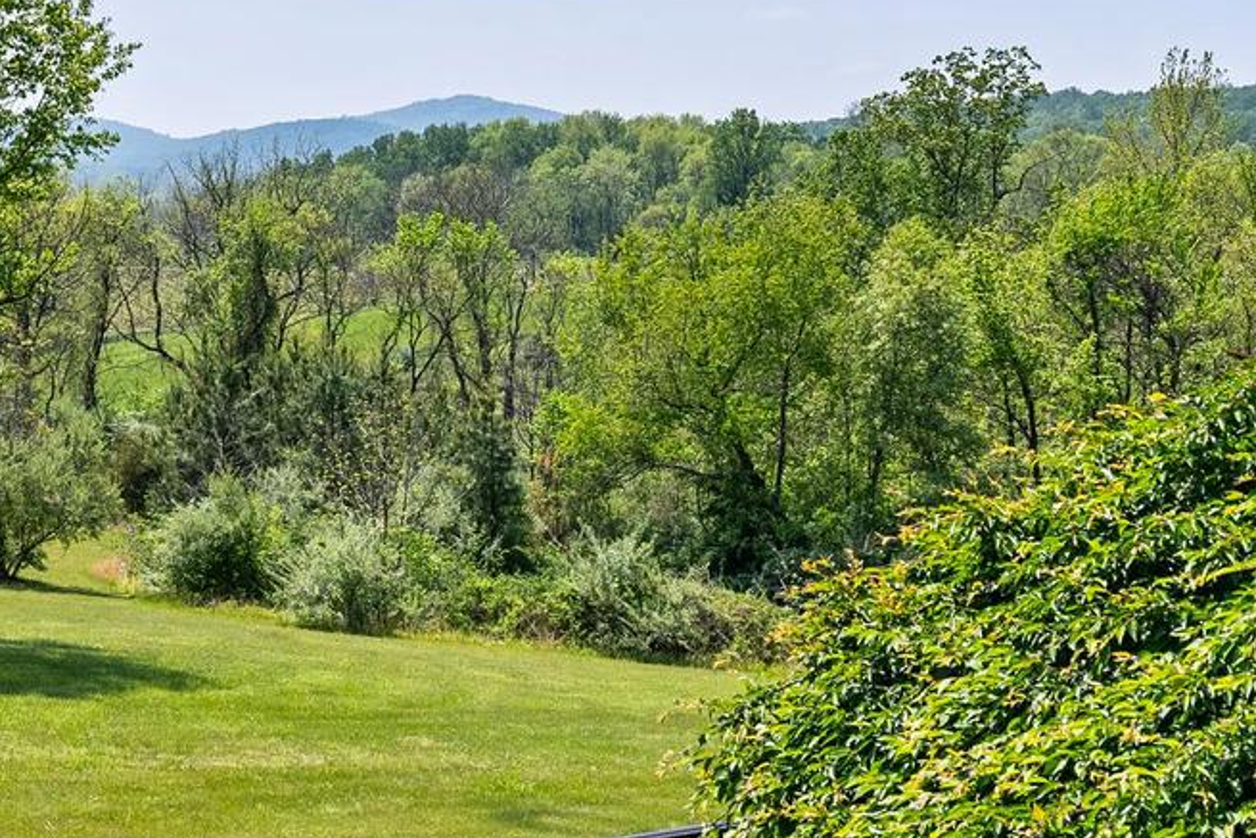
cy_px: 189
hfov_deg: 25.3
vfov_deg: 17.6
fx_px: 2687
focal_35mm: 77
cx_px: 59
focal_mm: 35
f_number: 6.3
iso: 200
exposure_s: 1/800
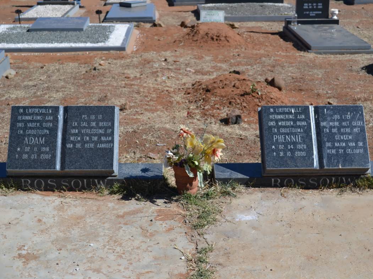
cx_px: 196
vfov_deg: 26.1
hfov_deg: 34.3
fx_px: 603
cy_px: 141
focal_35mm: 56
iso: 100
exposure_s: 1/160
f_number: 6.3
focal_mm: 34
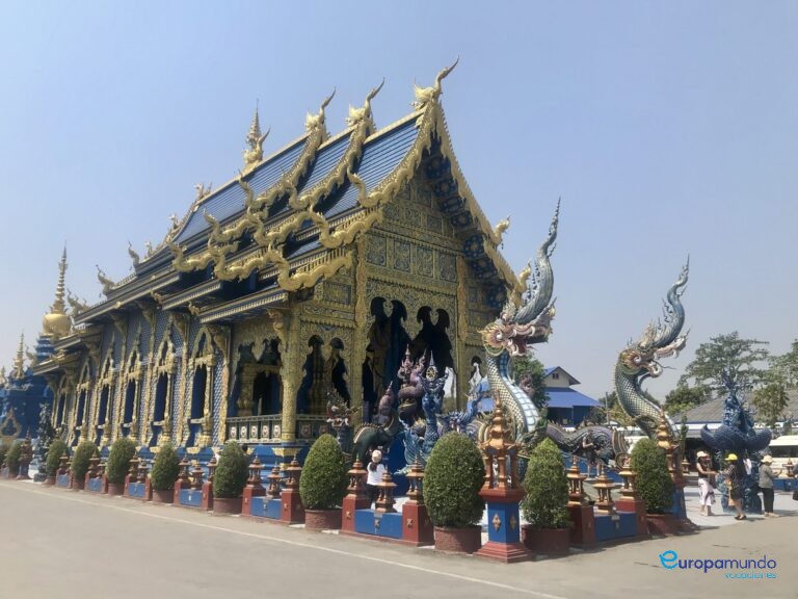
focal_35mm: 28
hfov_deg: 63.4
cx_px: 399
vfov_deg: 49.7
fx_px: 645
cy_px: 300
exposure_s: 1/2283
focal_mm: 3.99
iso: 20
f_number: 1.8
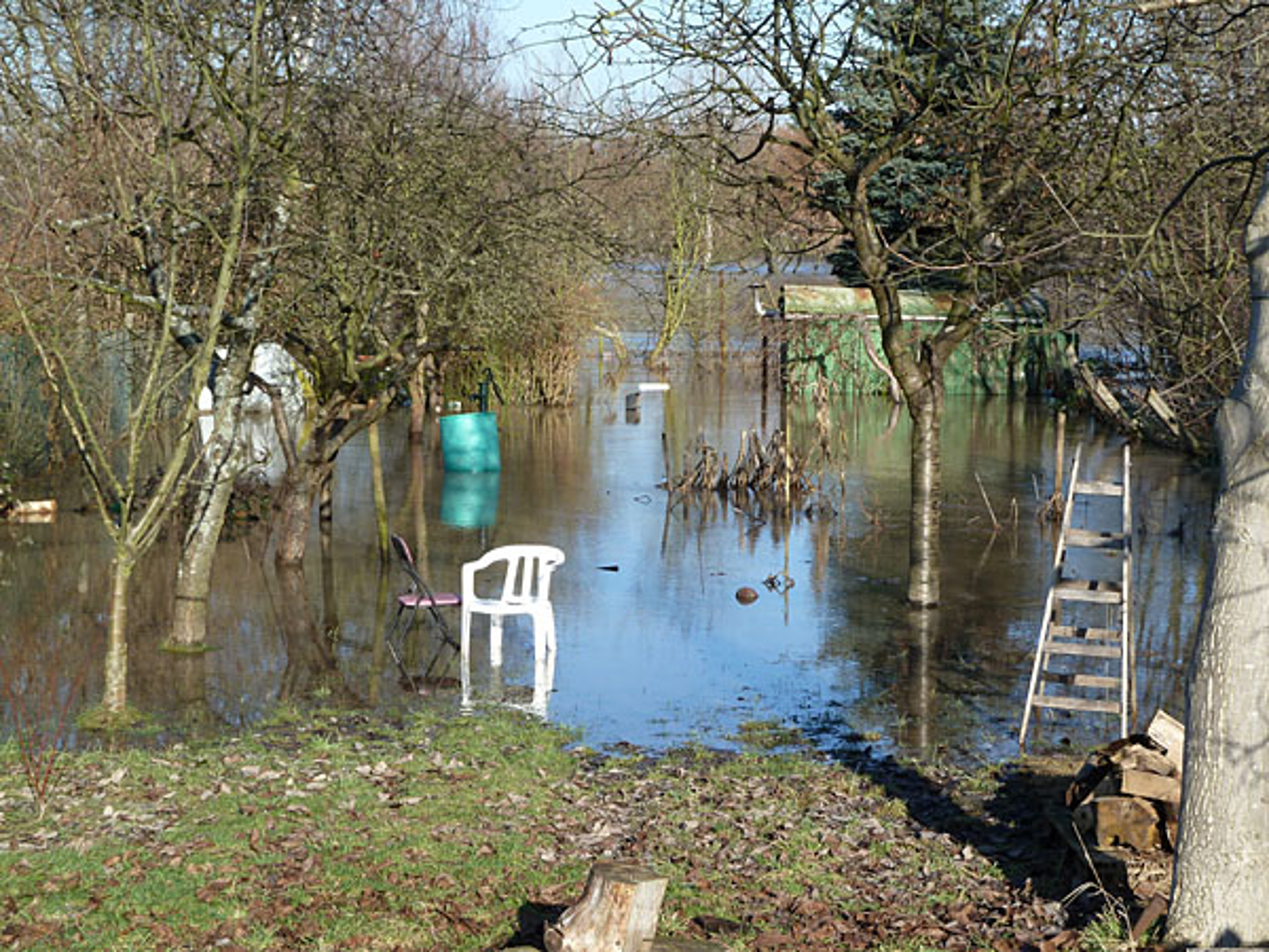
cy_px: 476
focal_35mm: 72
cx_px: 634
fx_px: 2639
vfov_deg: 20.4
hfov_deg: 27.0
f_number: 4.1
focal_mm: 11.9
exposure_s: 1/320
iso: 80
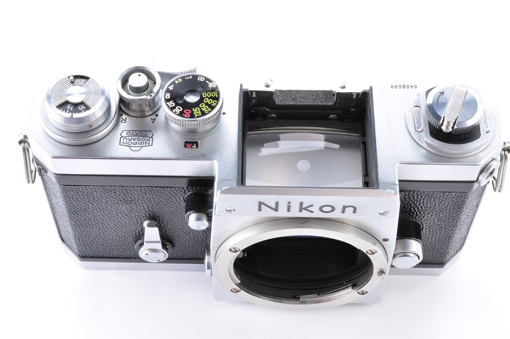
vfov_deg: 21.5
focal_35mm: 63
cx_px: 256
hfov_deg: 31.9
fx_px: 891
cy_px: 176
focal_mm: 40
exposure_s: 1/200
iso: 200
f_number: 18
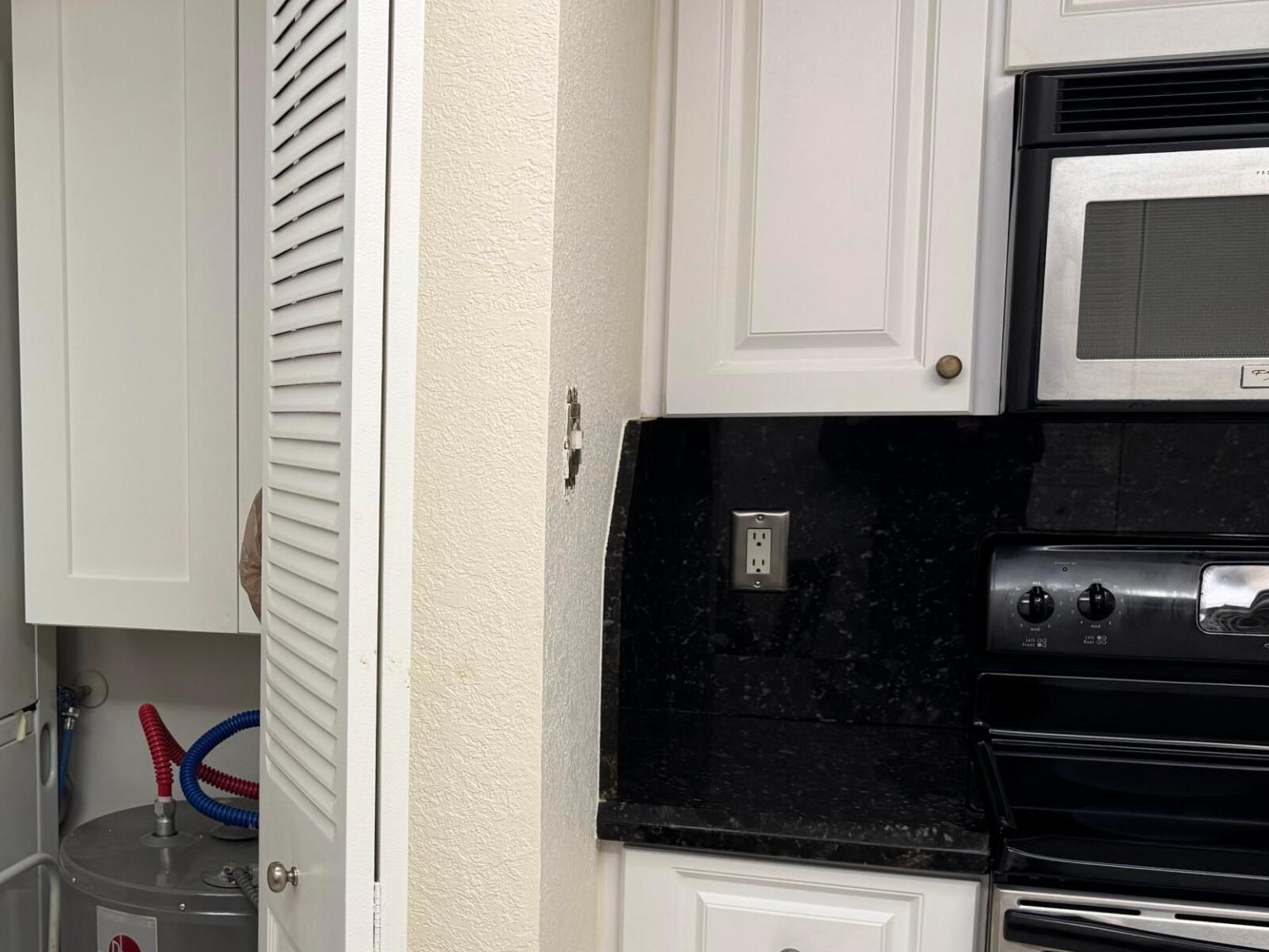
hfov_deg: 40.0
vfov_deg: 32.0
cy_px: 609
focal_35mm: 45
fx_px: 1650
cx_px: 212
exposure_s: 1/60
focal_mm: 6.76
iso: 125
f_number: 1.78
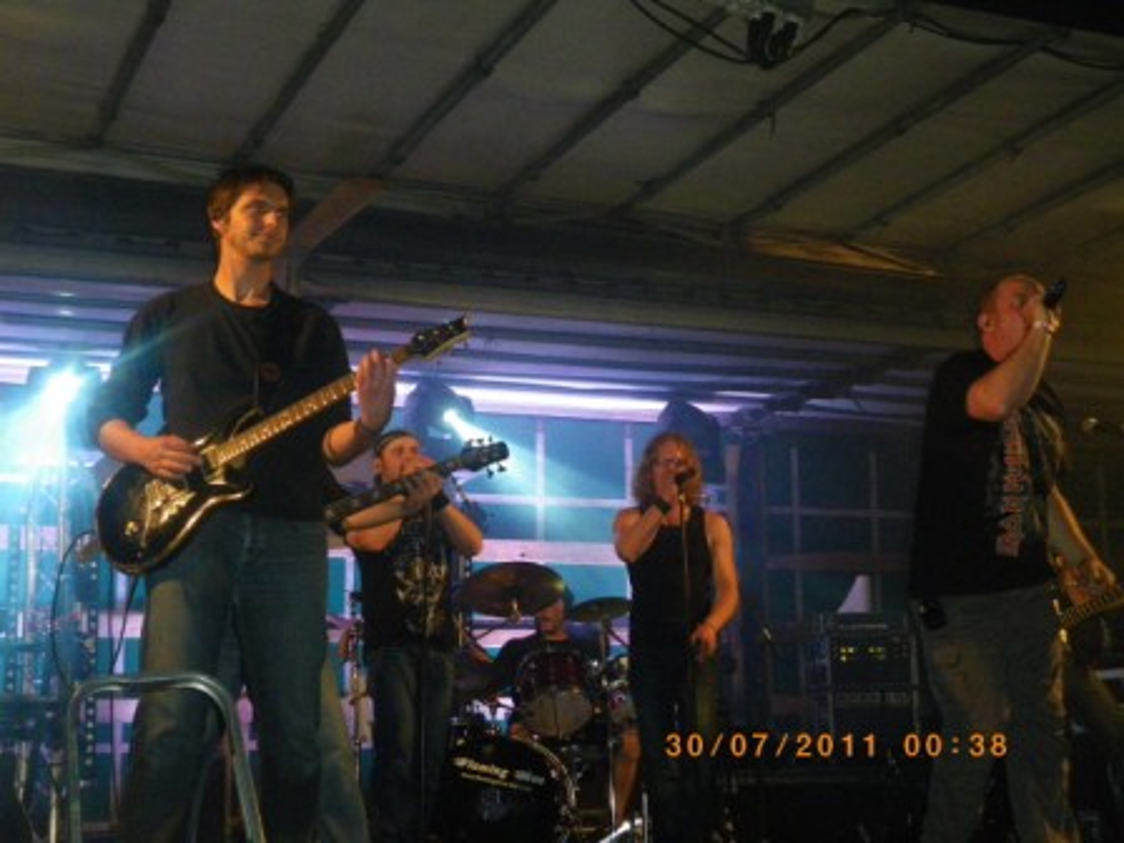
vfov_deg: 26.6
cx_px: 562
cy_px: 422
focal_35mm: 55
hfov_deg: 34.9
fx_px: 1786
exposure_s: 1/80
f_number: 3.7
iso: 800
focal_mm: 9.8
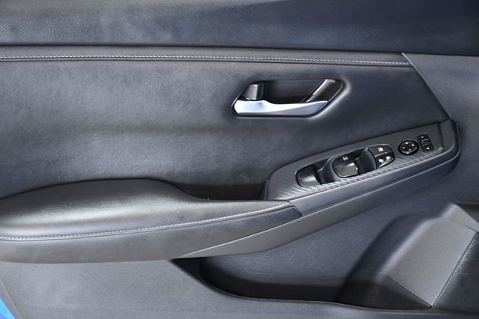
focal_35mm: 78
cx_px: 240
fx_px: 1037
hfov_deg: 26.0
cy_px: 160
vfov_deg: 17.5
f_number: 5
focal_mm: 52
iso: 2500
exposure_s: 1/100
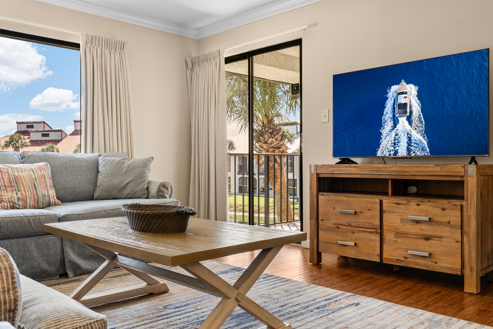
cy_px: 164
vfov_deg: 41.5
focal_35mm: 32
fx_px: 434
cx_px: 246
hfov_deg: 59.2
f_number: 8
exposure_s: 1/5
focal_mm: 31.7
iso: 640
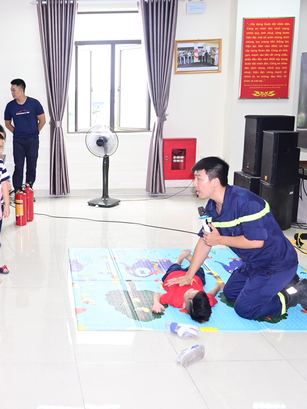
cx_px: -2
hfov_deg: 31.1
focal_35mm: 43
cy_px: 189
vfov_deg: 43.8
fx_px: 509
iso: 1000
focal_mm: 18
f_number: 3.5
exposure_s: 1/200
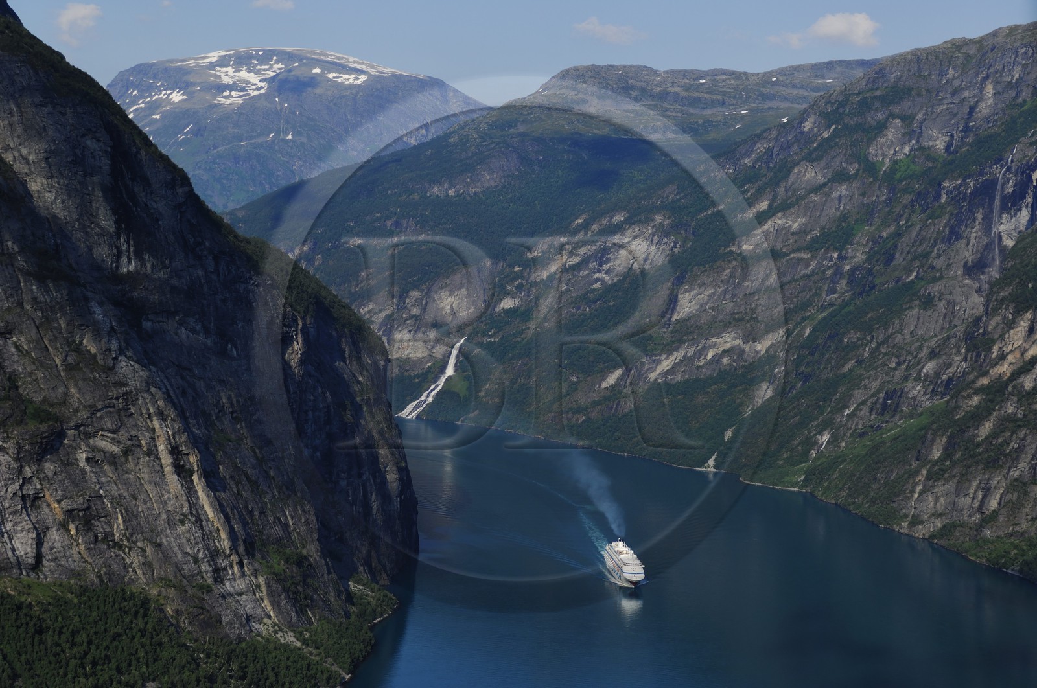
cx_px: 518
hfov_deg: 29.9
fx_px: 1942
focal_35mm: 68
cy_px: 344
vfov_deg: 20.1
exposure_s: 1/1250
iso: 100
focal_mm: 45
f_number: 4
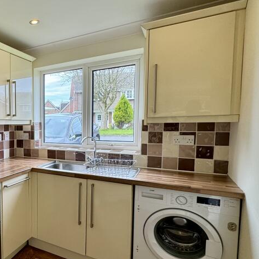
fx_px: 229
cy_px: 141
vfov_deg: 59.0
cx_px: -2
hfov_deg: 48.3
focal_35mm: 27
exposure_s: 1/100
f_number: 2.2
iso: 50
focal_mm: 2.22
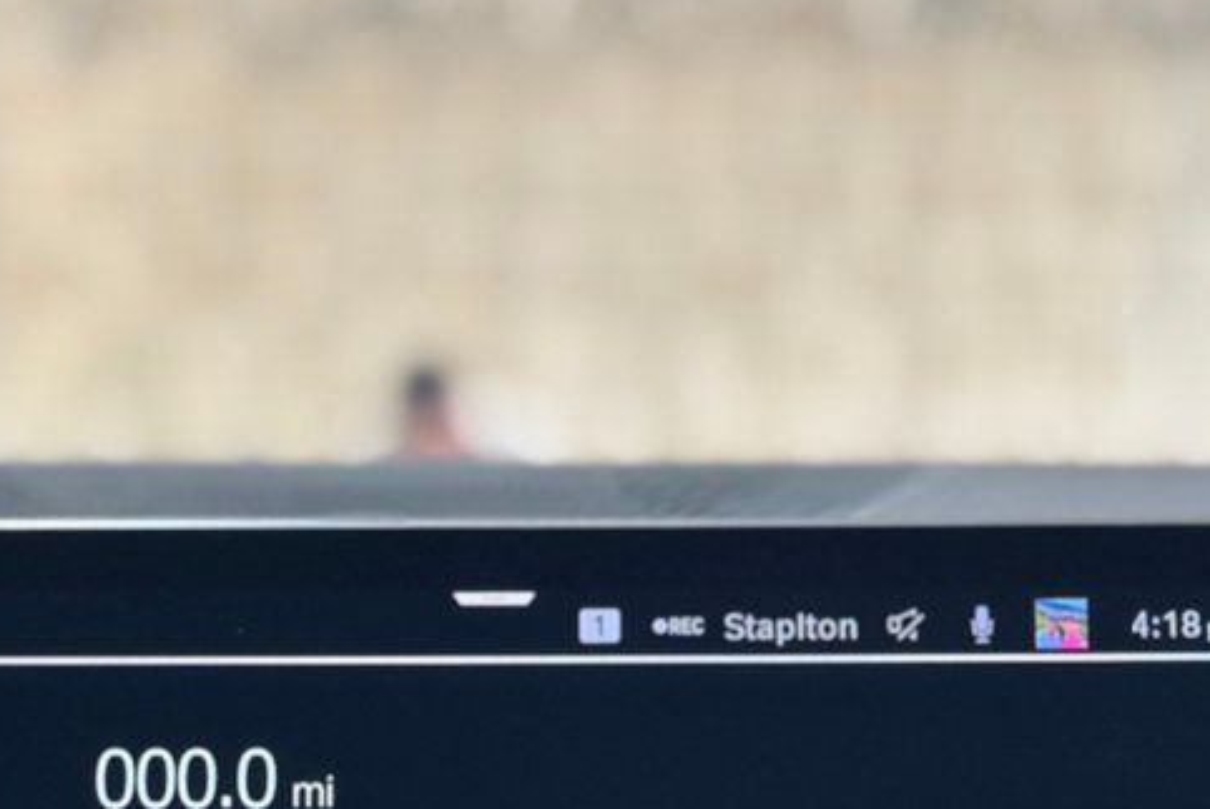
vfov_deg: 12.7
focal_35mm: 106
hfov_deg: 19.2
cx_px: 459
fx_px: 3565
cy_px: 897
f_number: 1.78
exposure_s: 1/60
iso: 160
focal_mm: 6.86
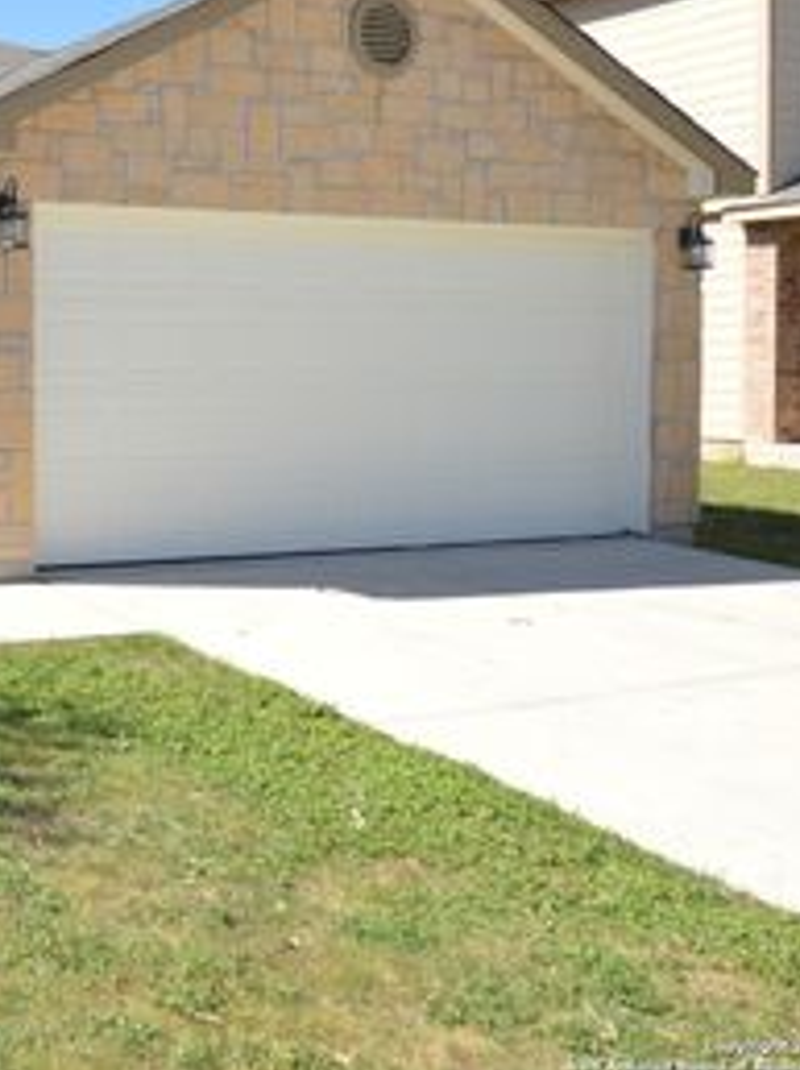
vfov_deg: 44.5
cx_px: -195
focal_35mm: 42
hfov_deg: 29.0
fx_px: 1294
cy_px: 388
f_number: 8
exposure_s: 1/200
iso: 100
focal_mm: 15
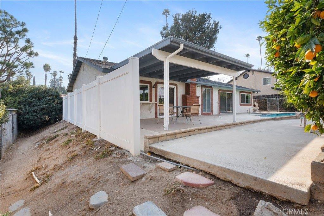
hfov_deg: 93.3
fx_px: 153
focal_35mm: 17
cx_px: 162
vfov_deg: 70.5
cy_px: 108
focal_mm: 17
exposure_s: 1/2
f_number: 22
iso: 100
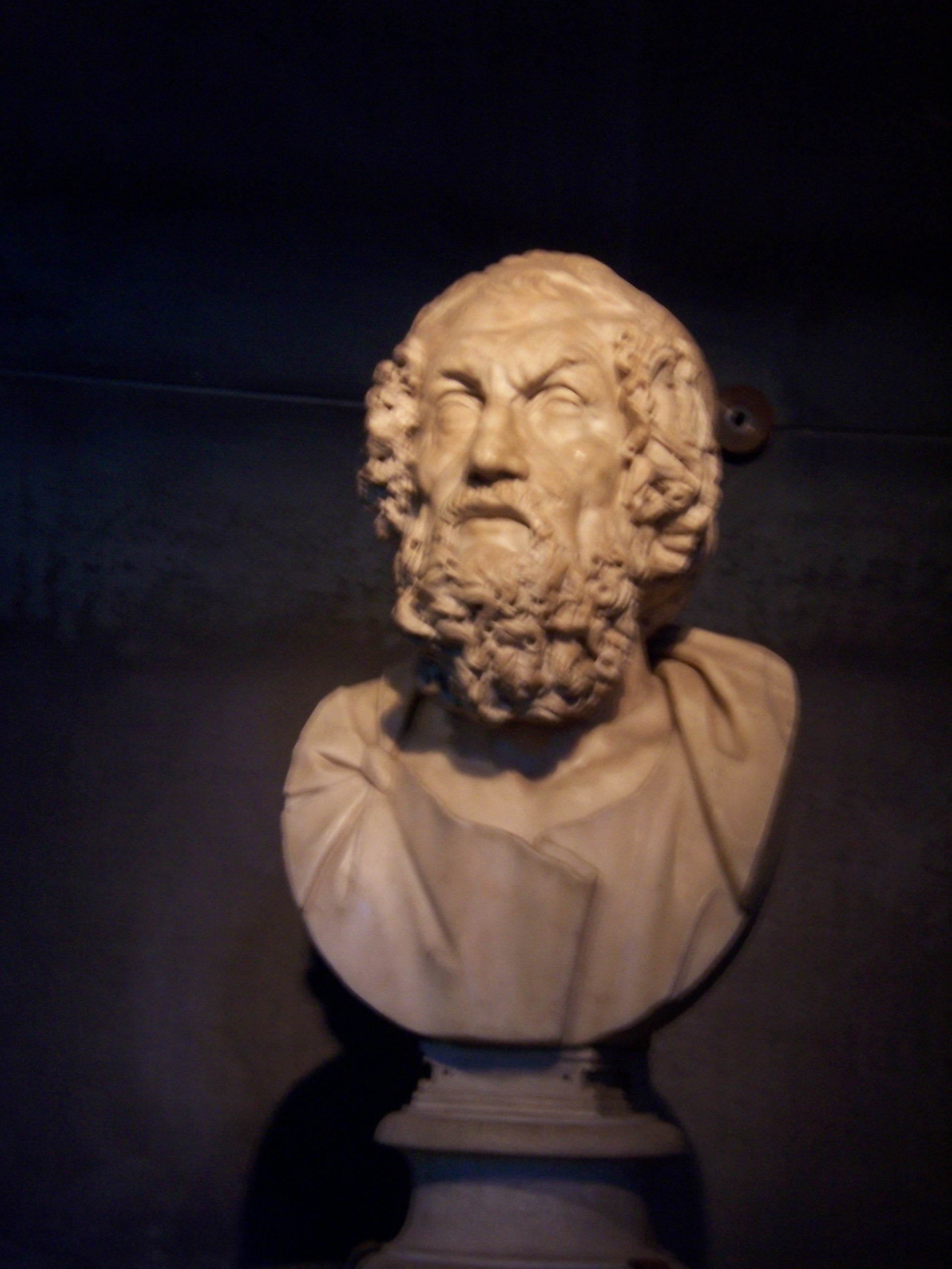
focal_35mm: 100
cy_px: 634
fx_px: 3667
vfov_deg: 19.6
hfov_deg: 14.8
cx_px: 476
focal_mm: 16.6
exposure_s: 1/8
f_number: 4.9
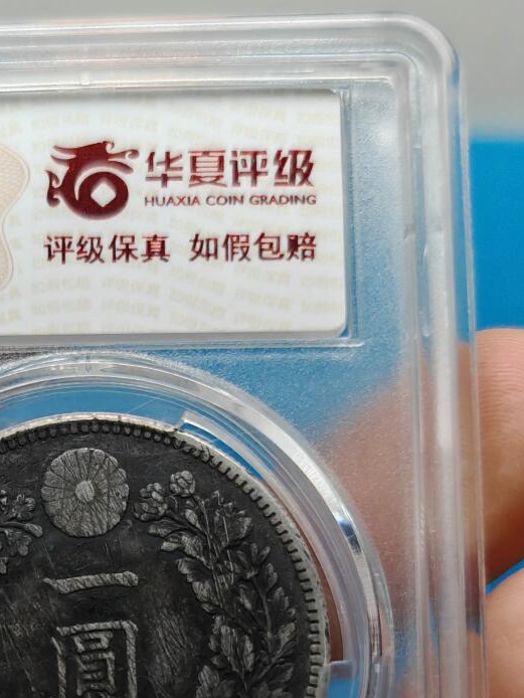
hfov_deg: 20.7
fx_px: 1412
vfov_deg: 26.6
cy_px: 663
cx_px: 77
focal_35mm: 70
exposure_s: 1/1000
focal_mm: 7.62
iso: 500
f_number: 1.6
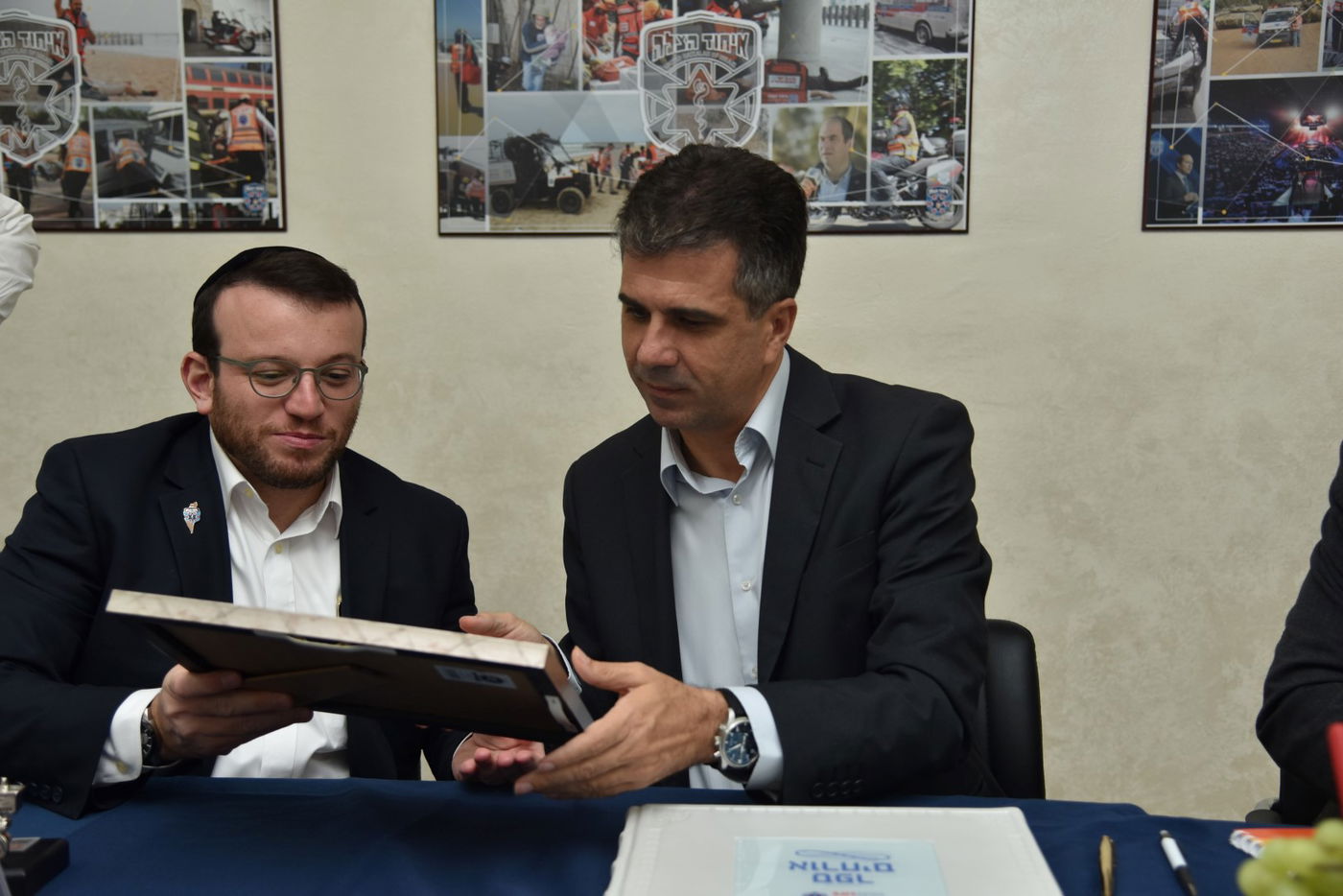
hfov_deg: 44.5
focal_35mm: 44
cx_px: 672
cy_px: 448
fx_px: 1642
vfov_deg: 30.5
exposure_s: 1/160
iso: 250
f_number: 4
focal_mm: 44
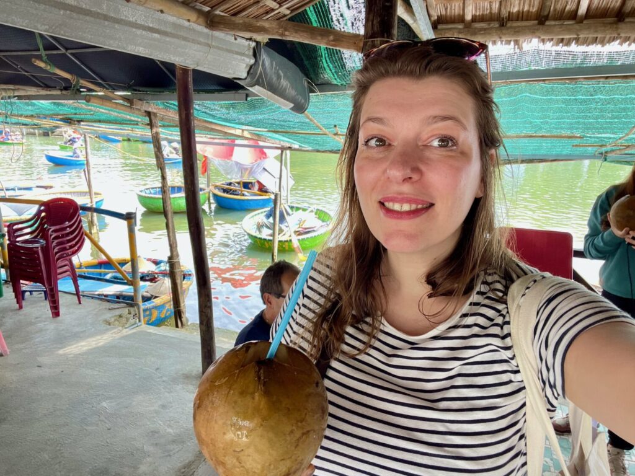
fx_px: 422
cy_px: 238
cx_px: 318
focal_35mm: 23
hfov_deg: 73.9
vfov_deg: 58.9
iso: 64
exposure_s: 1/121
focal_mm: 2.71
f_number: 2.2
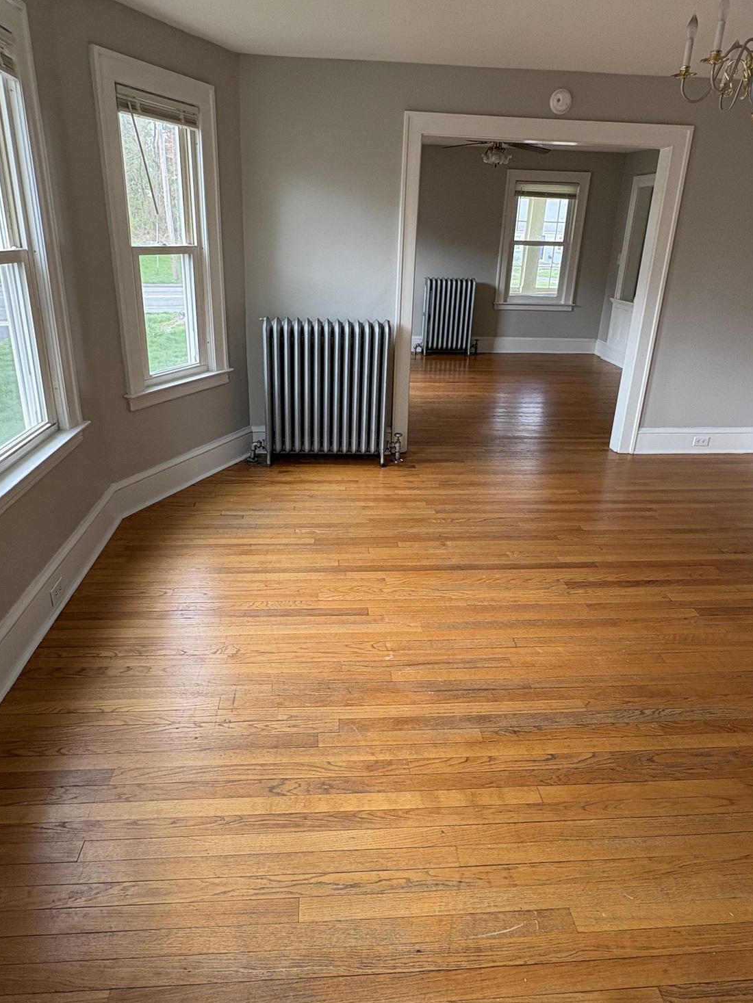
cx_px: 368
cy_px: 469
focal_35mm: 22
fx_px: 638
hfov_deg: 61.1
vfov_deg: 76.3
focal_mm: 2.22
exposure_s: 1/99
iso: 100
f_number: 2.2
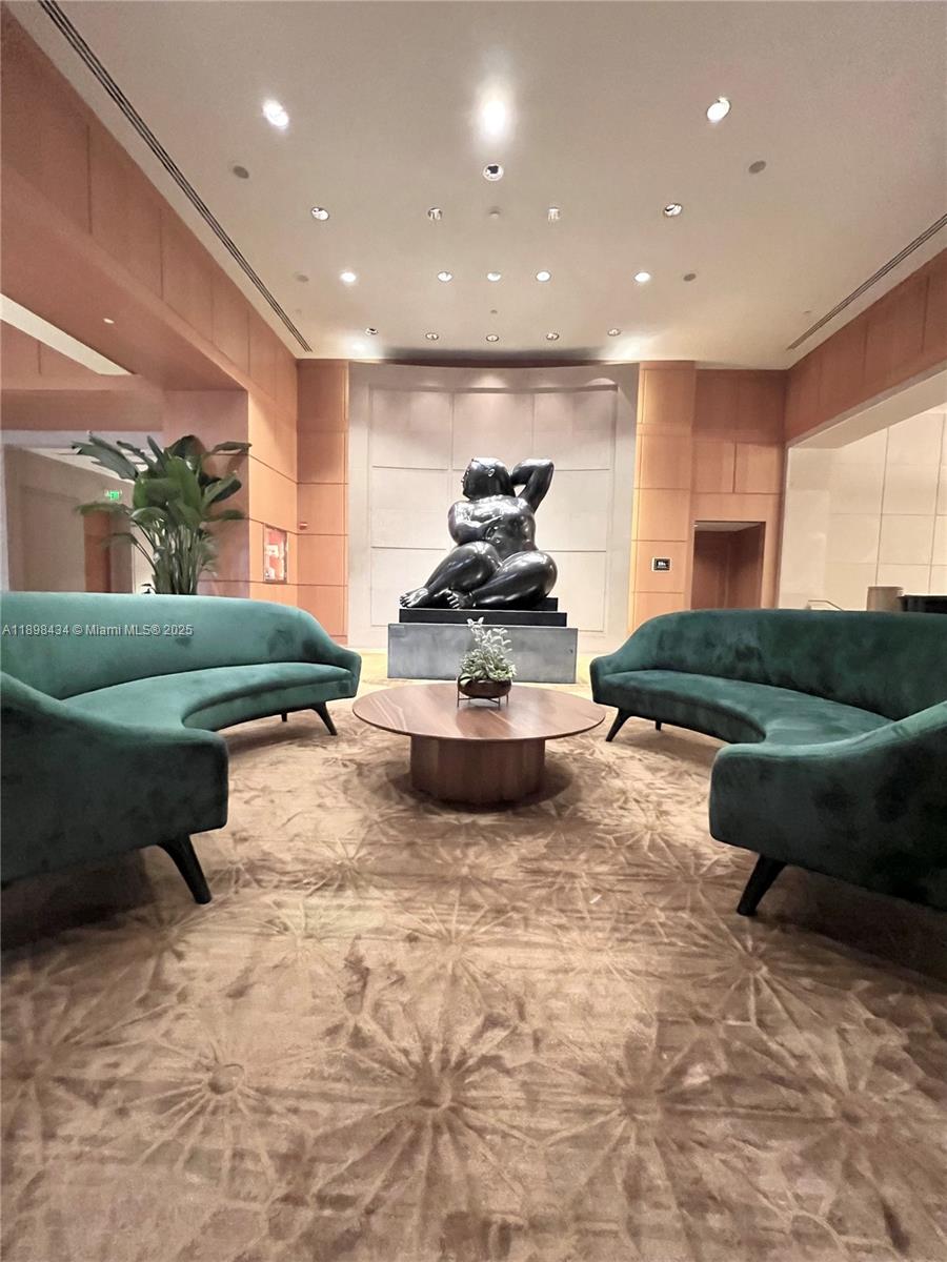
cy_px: 631
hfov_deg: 89.9
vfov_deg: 106.2
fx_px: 474
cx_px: 474
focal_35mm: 13
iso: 1000
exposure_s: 1/60
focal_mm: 1.57
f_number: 1.8
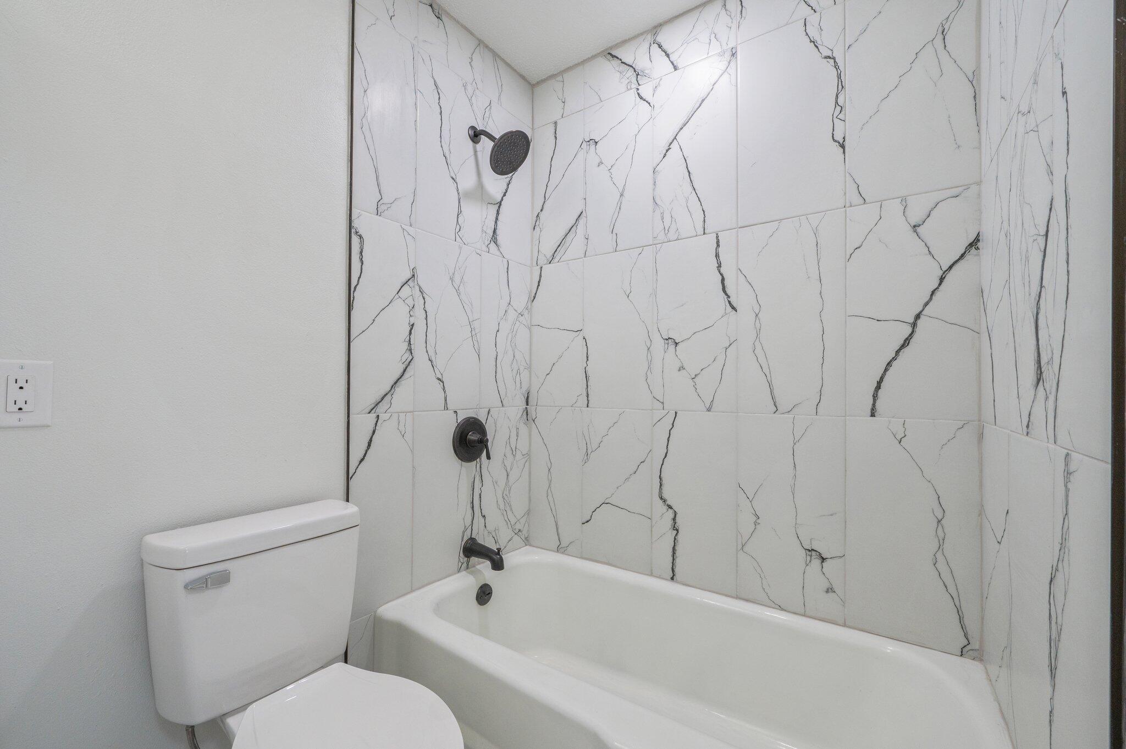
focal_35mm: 14
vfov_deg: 81.1
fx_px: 438
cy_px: 374
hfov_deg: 104.3
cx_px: 563
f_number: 9
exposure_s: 1/40
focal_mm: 14
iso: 320
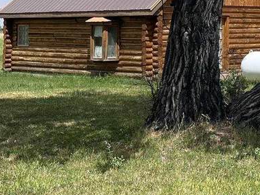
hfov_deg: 21.0
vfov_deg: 16.3
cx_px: 294
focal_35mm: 88
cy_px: -16
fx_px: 661
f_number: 1.6
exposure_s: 1/2632
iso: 50
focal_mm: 5.1
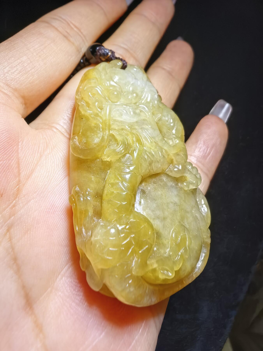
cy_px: 176
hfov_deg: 51.4
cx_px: 132
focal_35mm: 27
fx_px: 274
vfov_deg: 65.3
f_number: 2.2
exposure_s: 1/129
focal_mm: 1.95
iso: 50
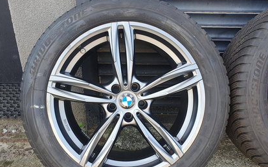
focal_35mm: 30
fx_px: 219
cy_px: 99
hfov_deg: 62.9
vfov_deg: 41.7
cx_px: 132
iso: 50
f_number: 2.4
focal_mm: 4.32
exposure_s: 1/116
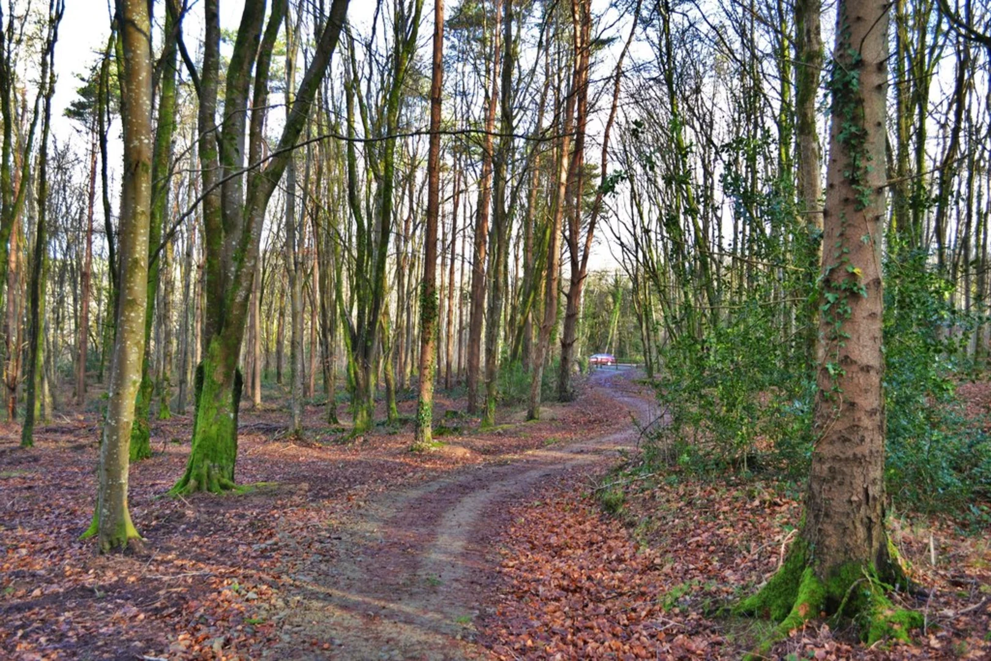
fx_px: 909
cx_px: 496
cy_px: 330
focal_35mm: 33
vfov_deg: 40.0
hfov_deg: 57.2
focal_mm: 22
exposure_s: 1/125
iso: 400
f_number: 5.6
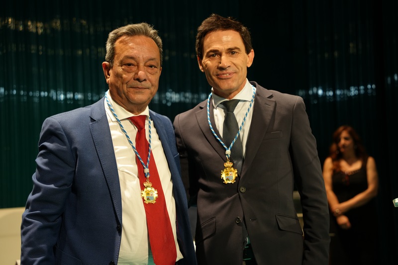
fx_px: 818
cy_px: 132
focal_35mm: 74
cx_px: 199
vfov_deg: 18.4
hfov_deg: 27.3
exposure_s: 1/160
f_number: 4
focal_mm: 74
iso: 1000
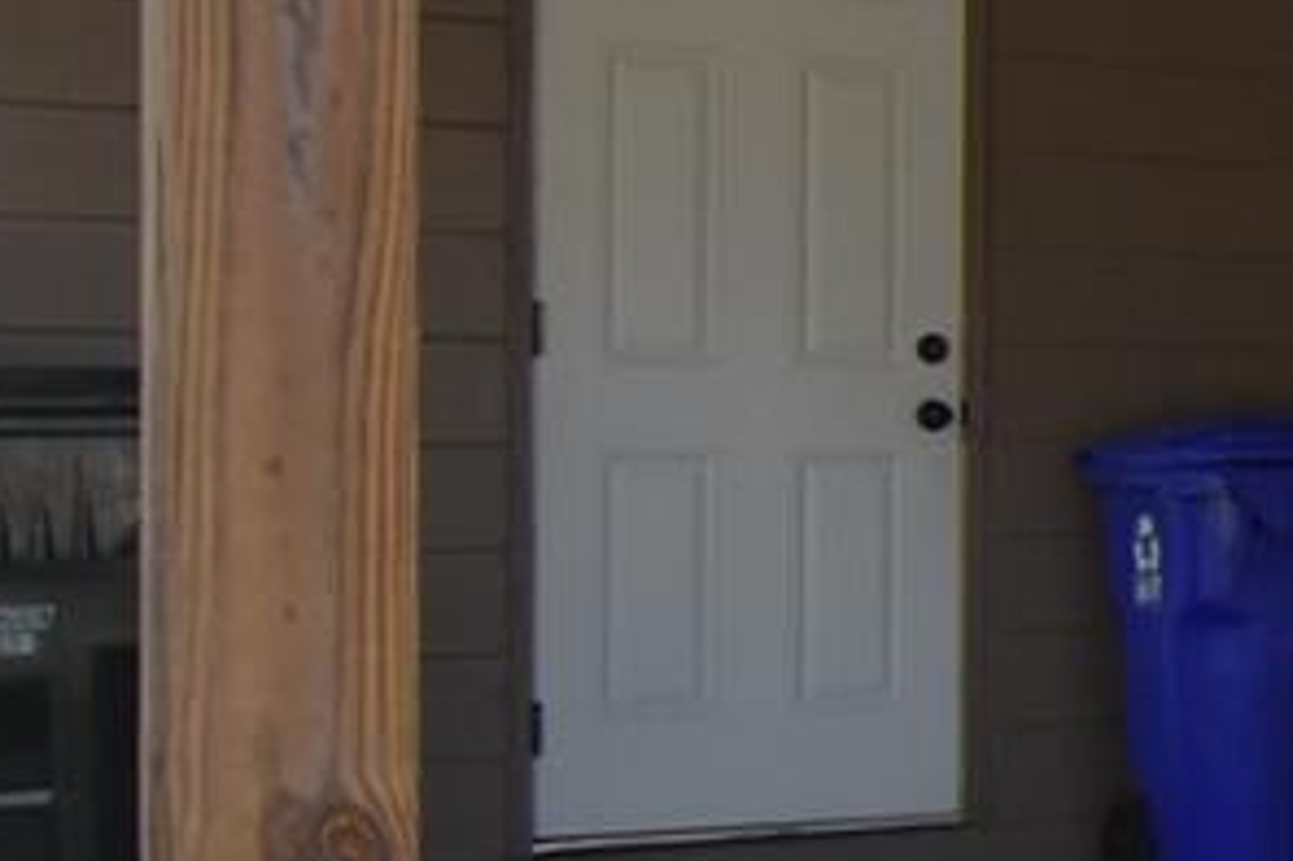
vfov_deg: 14.6
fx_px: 3351
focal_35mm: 93
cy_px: 476
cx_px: 2595
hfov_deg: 16.5
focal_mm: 11.5
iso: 500
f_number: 8
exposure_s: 1/500
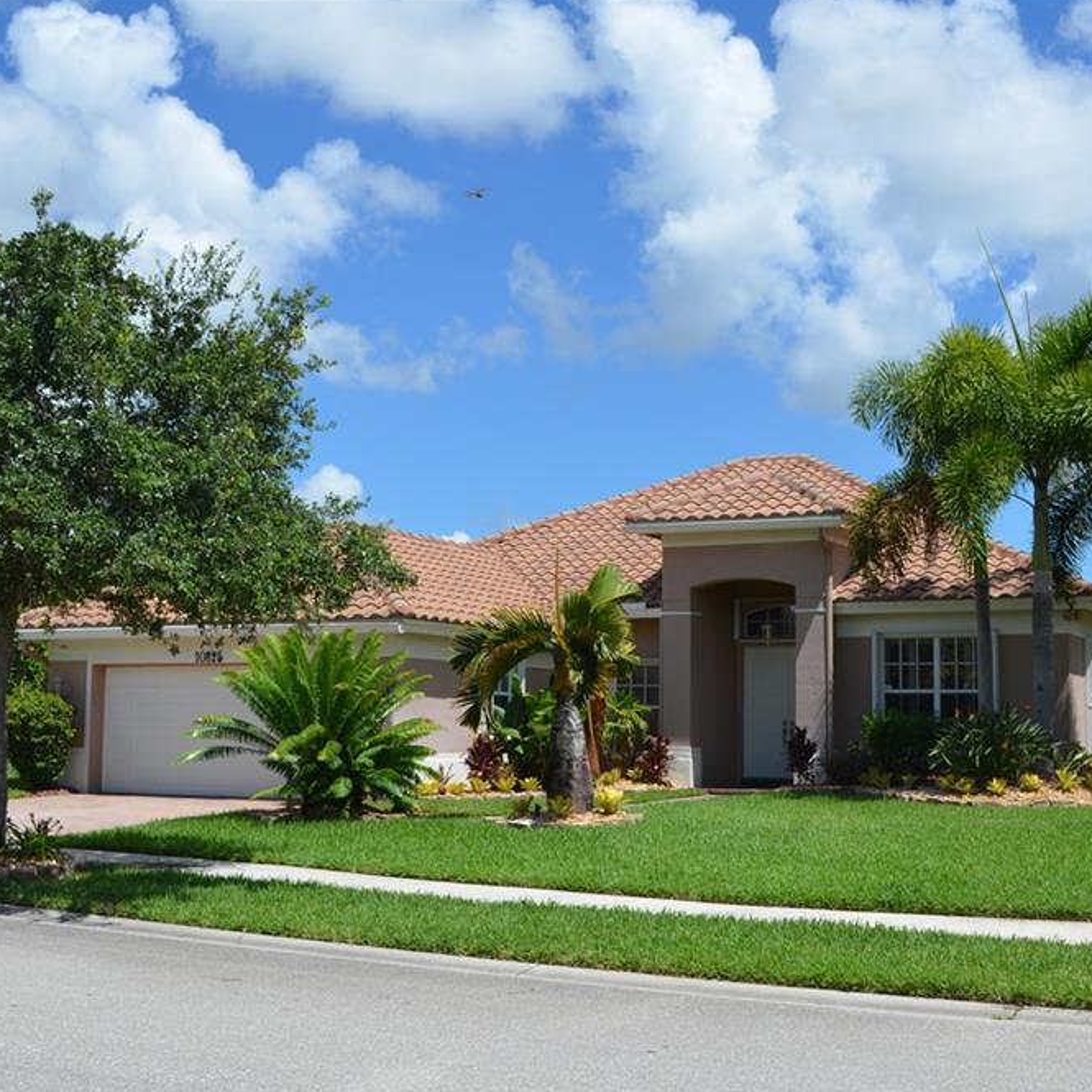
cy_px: 546
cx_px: 598
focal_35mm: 47
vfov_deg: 36.1
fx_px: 1677
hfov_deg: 36.0
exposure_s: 1/320
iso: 100
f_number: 9
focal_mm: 24
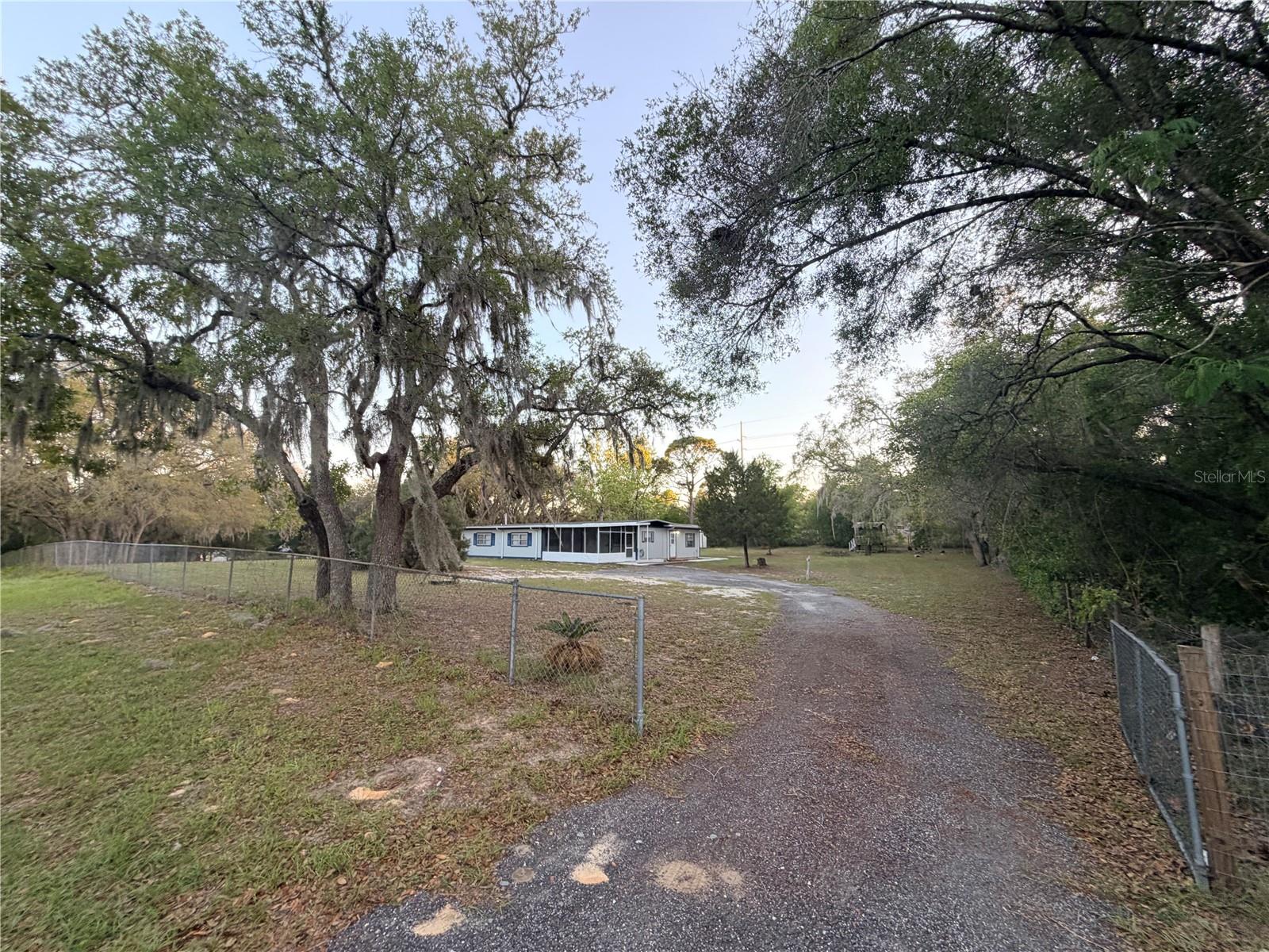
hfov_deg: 102.1
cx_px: 634
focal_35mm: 14
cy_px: 476
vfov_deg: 85.7
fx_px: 513
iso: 80
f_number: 2.2
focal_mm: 2.22
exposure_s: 1/121
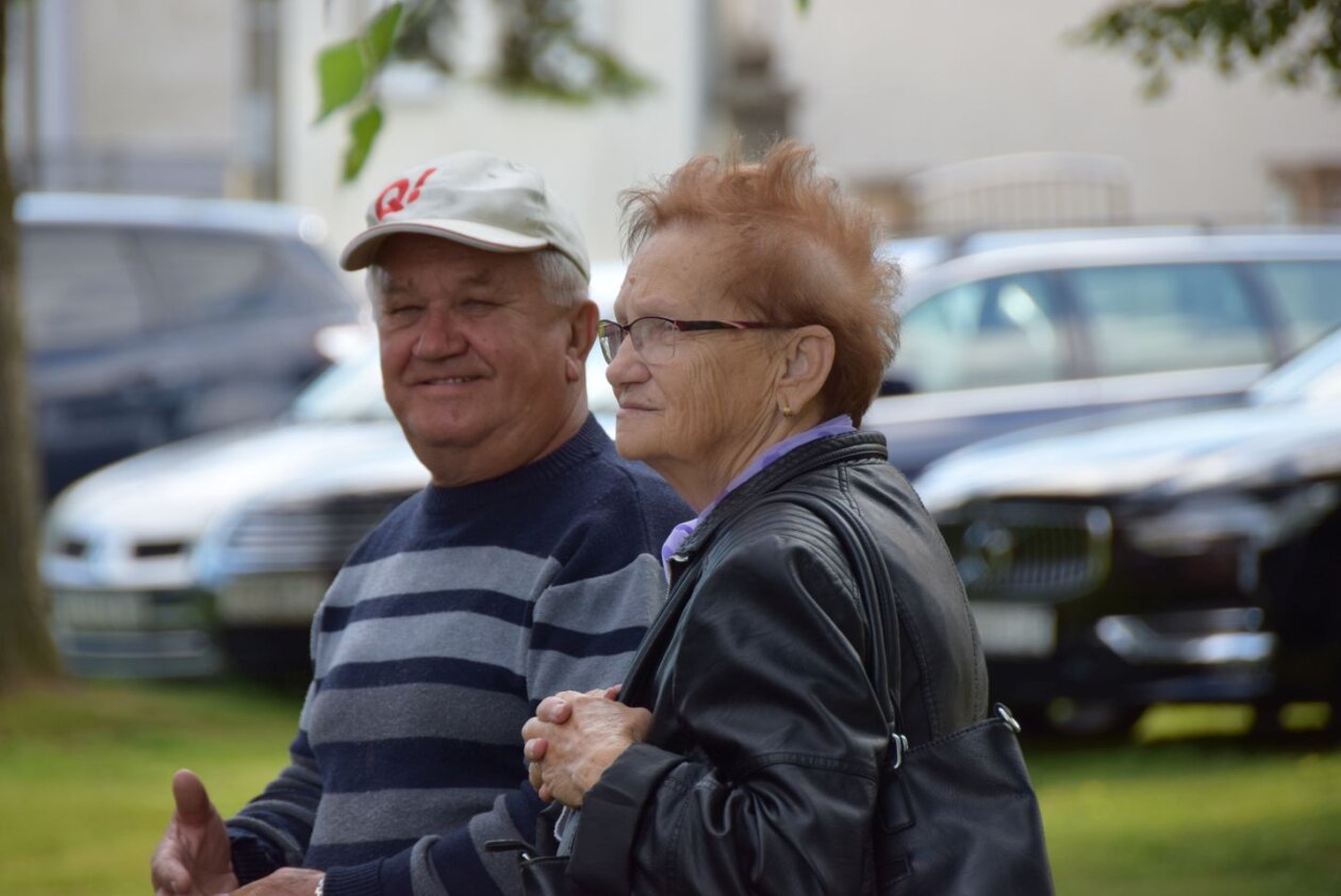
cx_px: 670
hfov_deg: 6.9
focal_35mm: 300
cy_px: 448
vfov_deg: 4.6
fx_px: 11182
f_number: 5.6
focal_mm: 200
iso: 400
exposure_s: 1/400
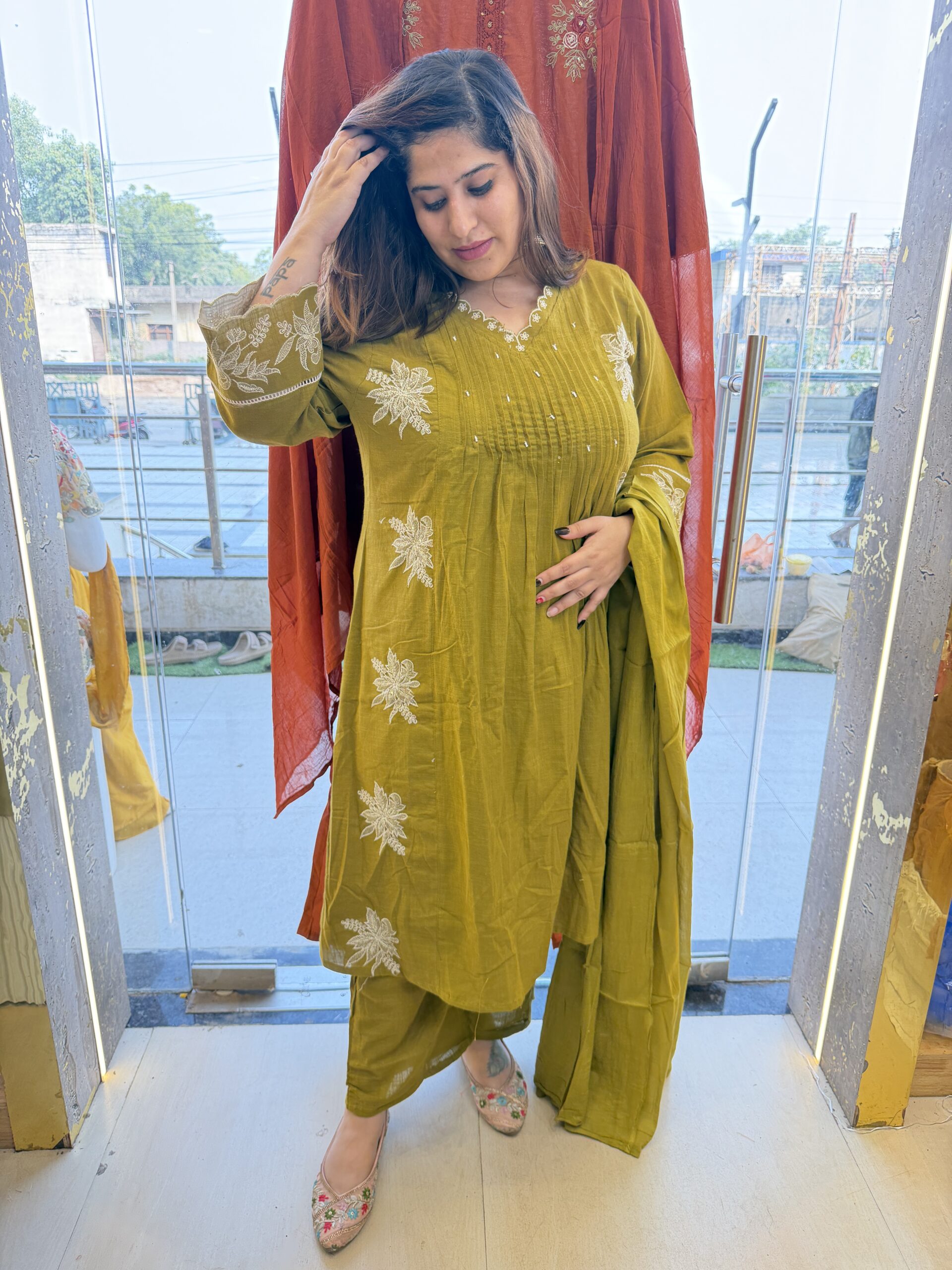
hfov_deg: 56.8
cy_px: 635
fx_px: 880
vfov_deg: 71.6
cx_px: 476
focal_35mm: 24
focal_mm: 6.76
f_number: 1.78
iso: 125
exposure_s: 1/100
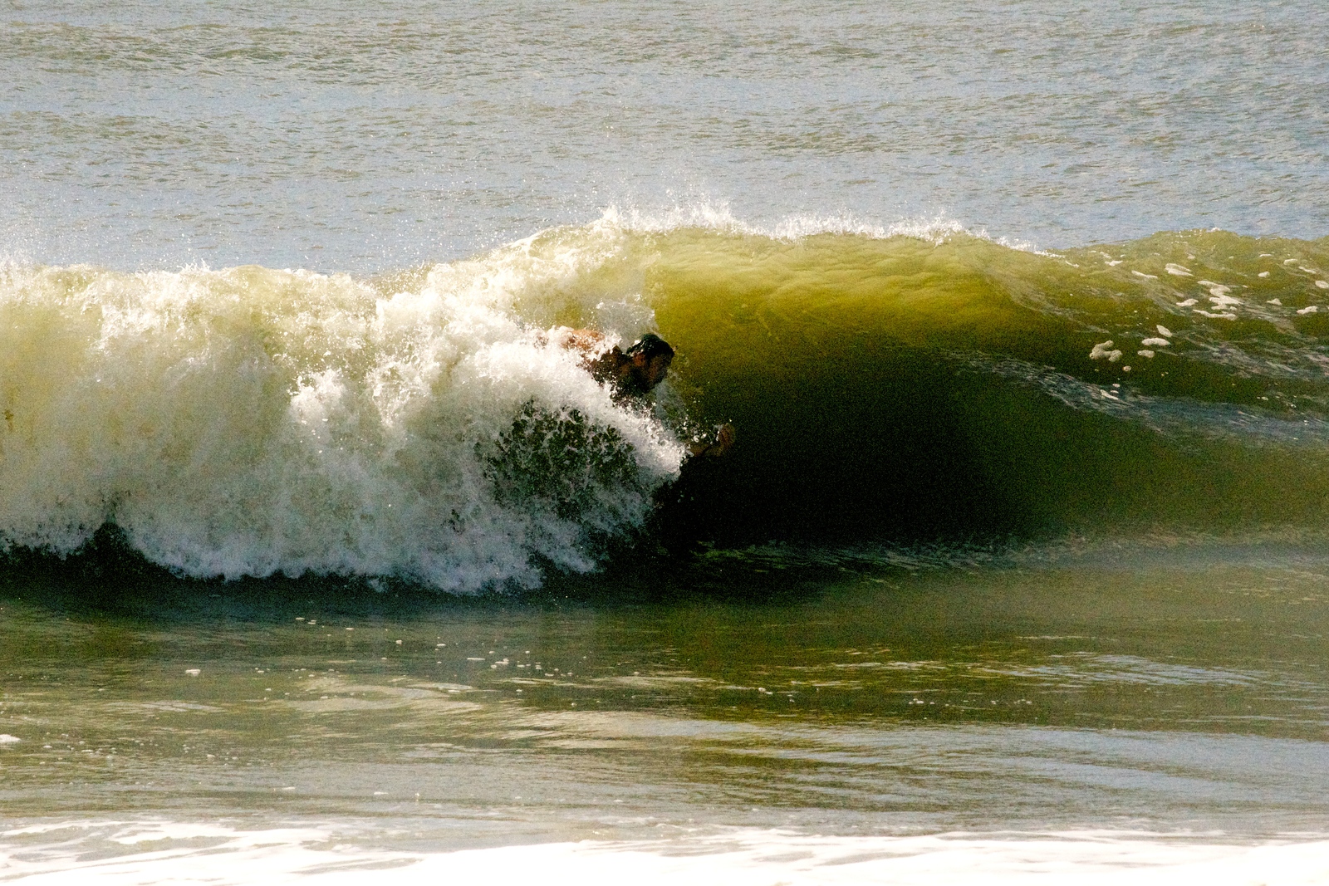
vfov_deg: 6.8
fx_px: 7476
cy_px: 443
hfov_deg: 10.2
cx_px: 664
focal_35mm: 202
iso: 1600
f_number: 20
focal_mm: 135
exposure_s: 1/4000
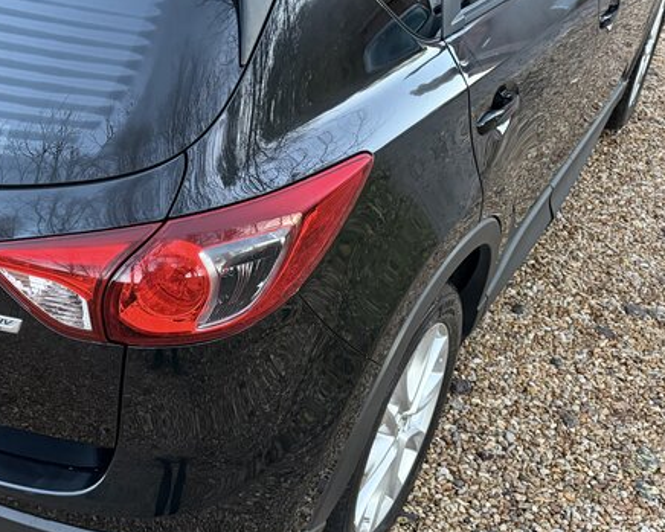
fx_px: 846
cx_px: 130
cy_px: 247
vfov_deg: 34.9
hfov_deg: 41.0
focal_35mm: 43
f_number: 1.78
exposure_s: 1/51
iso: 800
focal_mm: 6.76
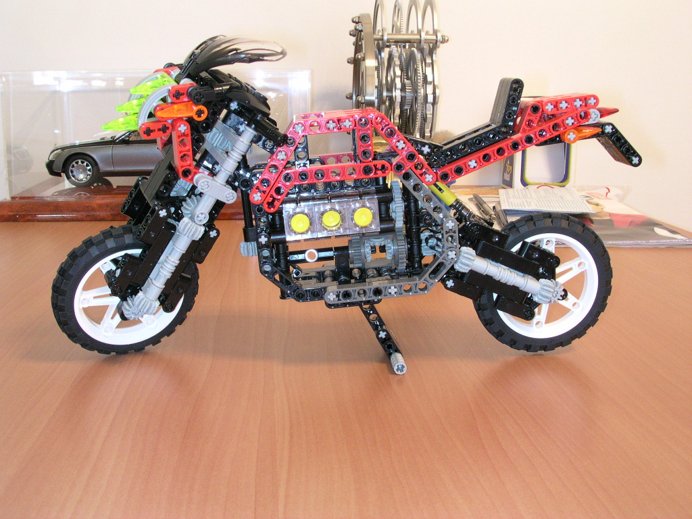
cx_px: 346
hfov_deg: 50.1
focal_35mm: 37
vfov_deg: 38.7
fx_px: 740
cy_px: 260
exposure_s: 1/3.9
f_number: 4.5
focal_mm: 5.6
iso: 200
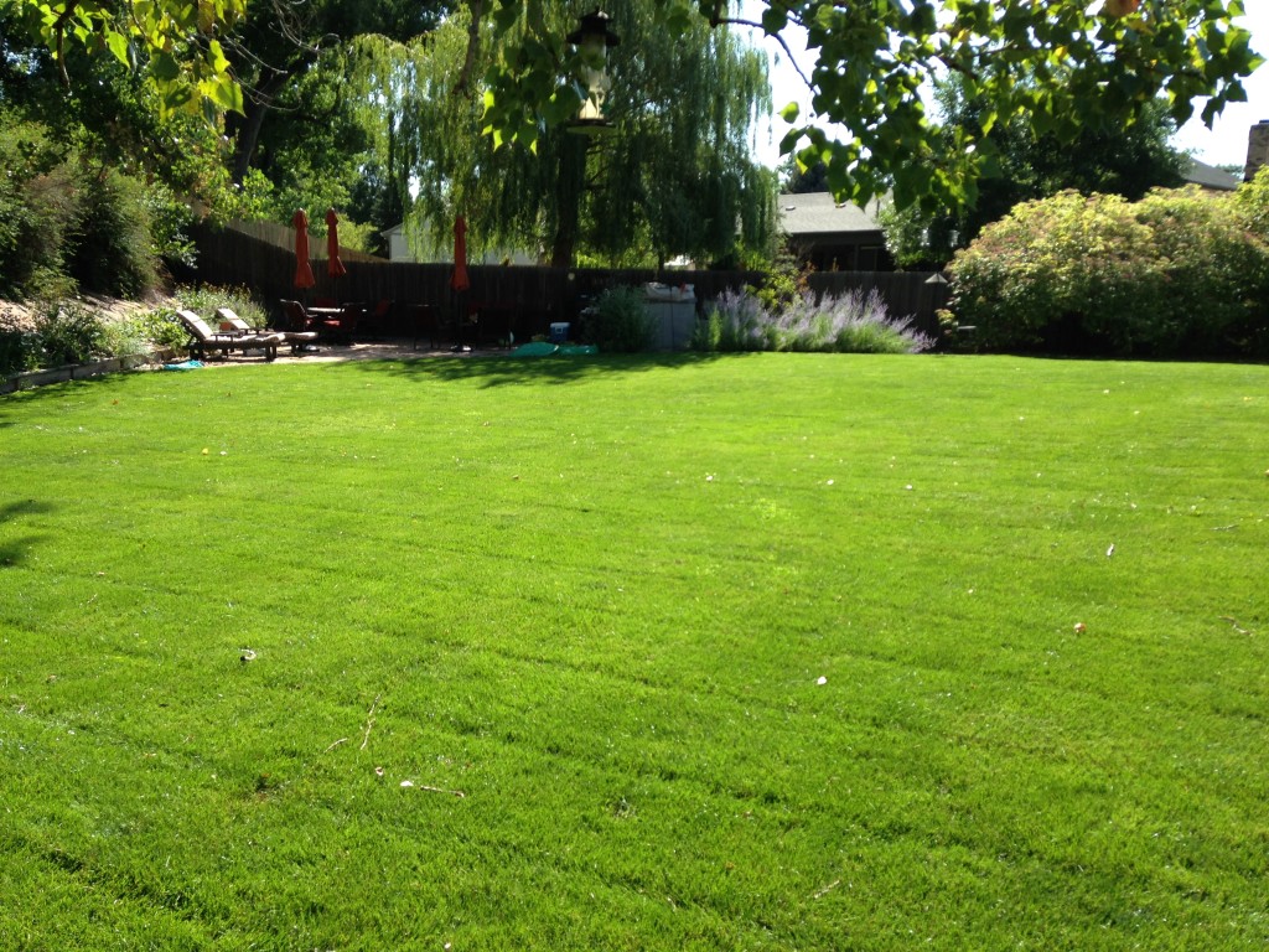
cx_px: 634
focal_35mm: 33
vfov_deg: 42.9
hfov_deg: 55.4
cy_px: 476
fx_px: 1210
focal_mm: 4.12
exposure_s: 1/521
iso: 50
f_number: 2.4
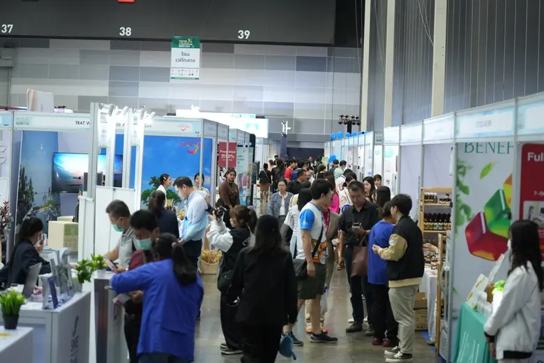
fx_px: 1058
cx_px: 272
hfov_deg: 28.8
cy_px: 182
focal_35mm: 70
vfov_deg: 19.5
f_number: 2.8
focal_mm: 70
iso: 1000
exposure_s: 1/125
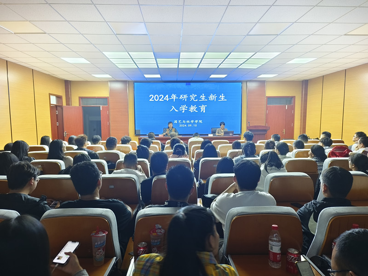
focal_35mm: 23
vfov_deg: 58.9
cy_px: 138
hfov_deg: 73.9
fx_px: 245
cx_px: 184
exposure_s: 1/30
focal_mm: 5.5
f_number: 1.75
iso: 743
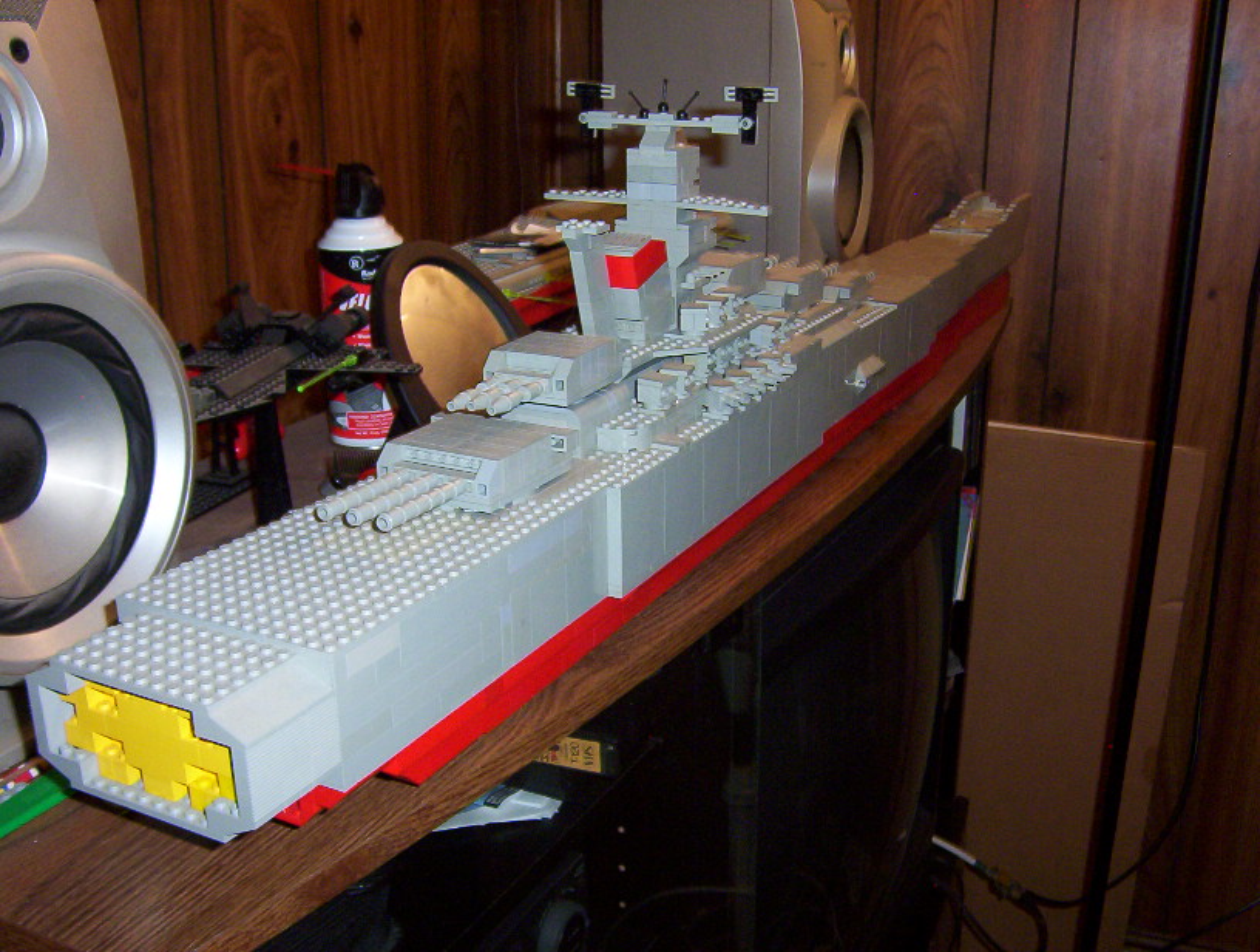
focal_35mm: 36
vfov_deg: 39.8
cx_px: 630
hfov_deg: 51.2
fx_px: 1313
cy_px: 476
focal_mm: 5.54
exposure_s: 1/30
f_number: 2.76
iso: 140
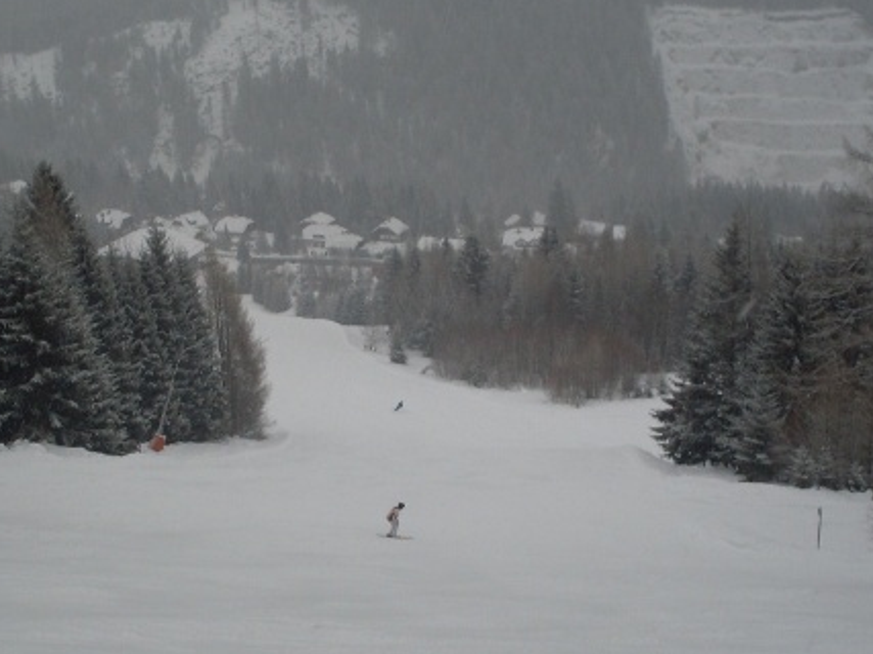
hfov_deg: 33.8
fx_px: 1437
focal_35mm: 57
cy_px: 378
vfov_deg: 25.6
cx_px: 393
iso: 80
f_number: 8.4
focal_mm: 6.3
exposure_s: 1/125
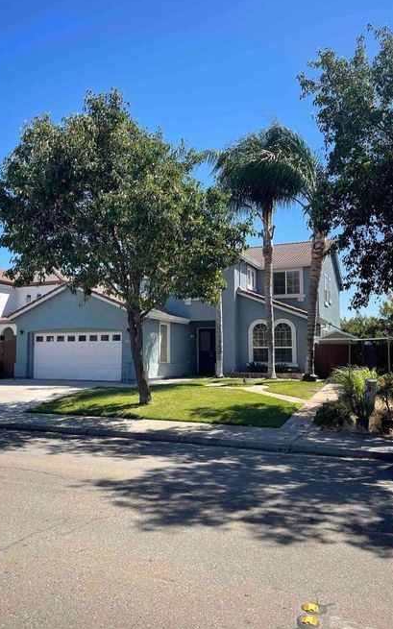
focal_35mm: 27
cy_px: 314
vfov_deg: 68.4
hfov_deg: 45.8
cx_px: 163
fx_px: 463
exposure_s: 1/1976
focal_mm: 5.1
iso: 32
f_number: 1.6
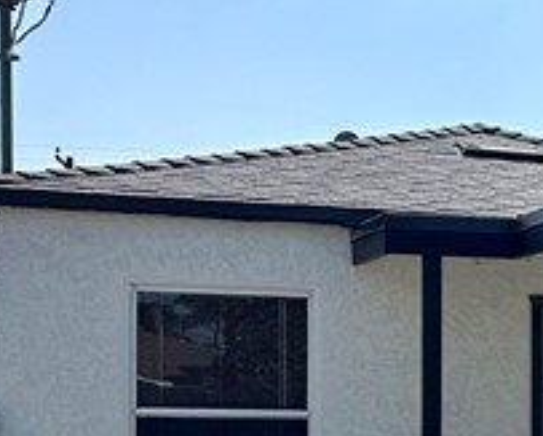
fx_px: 1899
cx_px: 1011
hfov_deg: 14.2
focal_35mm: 118
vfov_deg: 12.9
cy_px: 463
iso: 80
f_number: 1.78
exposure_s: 1/8197
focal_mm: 6.86
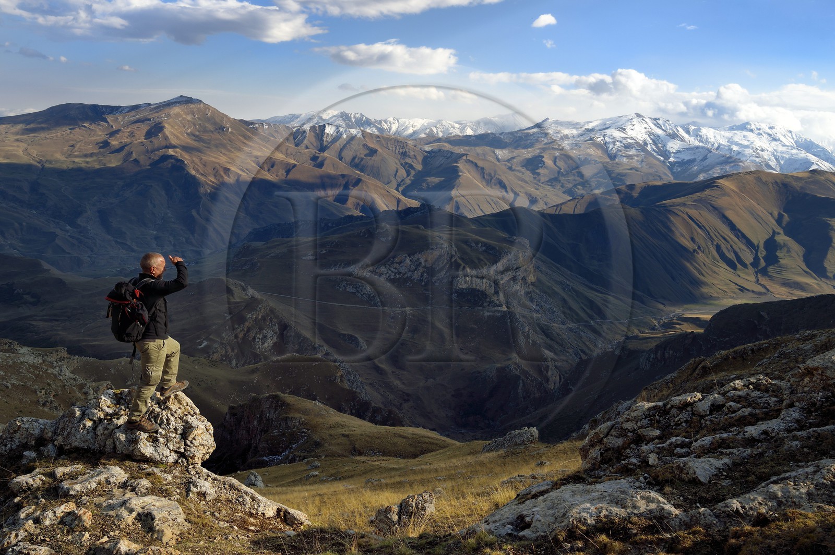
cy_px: 278
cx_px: 418
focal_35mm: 34
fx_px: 788
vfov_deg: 38.8
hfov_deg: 55.8
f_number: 10
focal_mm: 34
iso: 200
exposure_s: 1/250
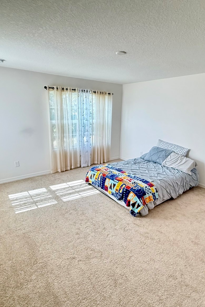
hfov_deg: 61.9
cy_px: 154
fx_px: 171
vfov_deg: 84.0
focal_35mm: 20
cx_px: 109
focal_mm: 2.22
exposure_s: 1/120
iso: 400
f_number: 2.2
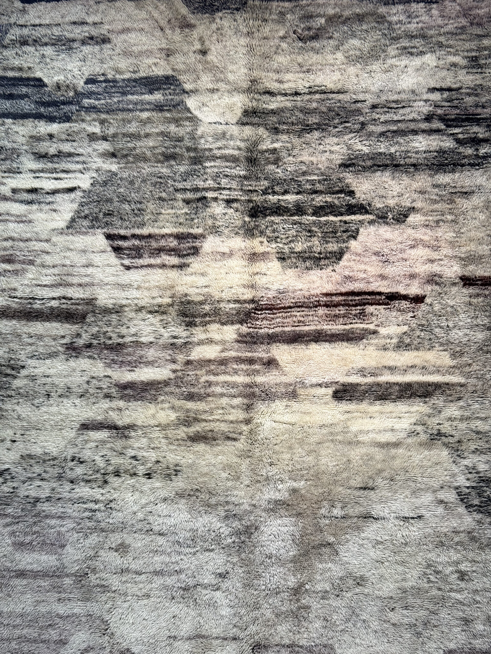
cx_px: 246
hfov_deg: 30.3
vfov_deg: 39.7
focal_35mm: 48
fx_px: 908
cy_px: 327
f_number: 1.78
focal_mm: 6.76
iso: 80
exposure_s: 1/50
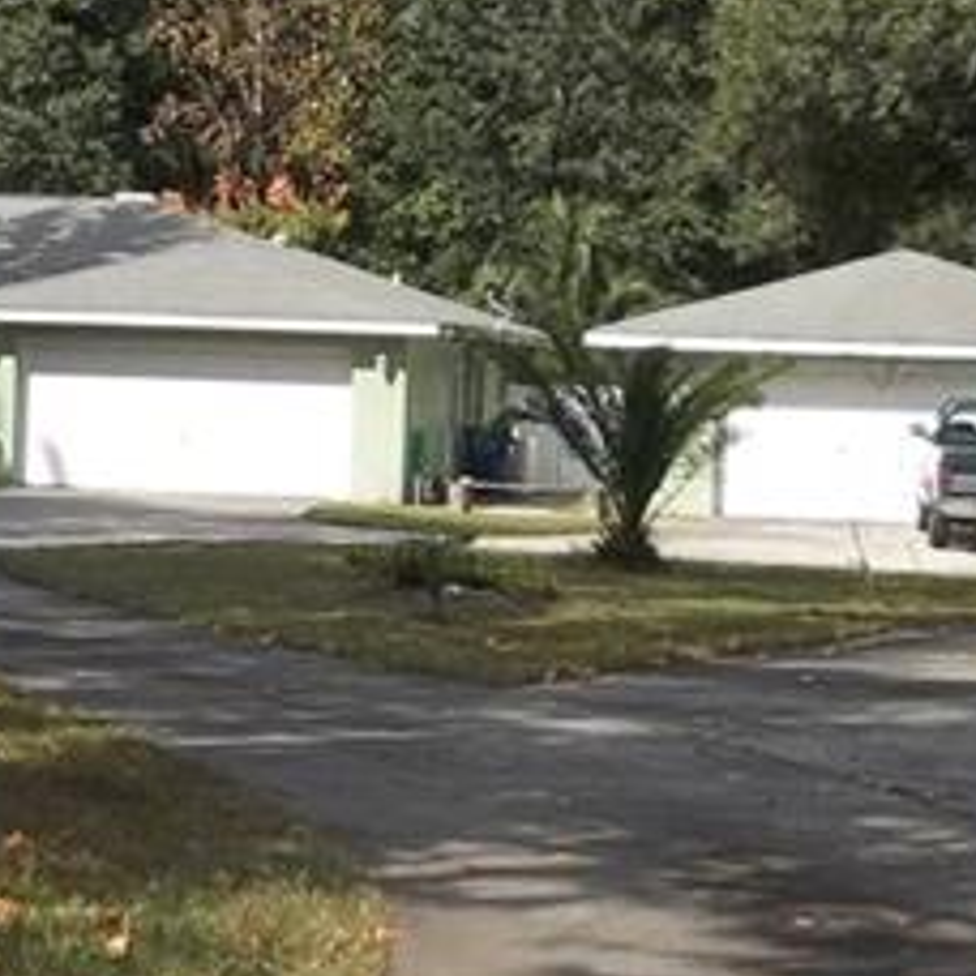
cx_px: 9
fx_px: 3413
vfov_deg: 16.2
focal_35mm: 107
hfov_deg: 16.0
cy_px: 340
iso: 80
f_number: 8.9
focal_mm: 4.9
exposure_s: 1/160
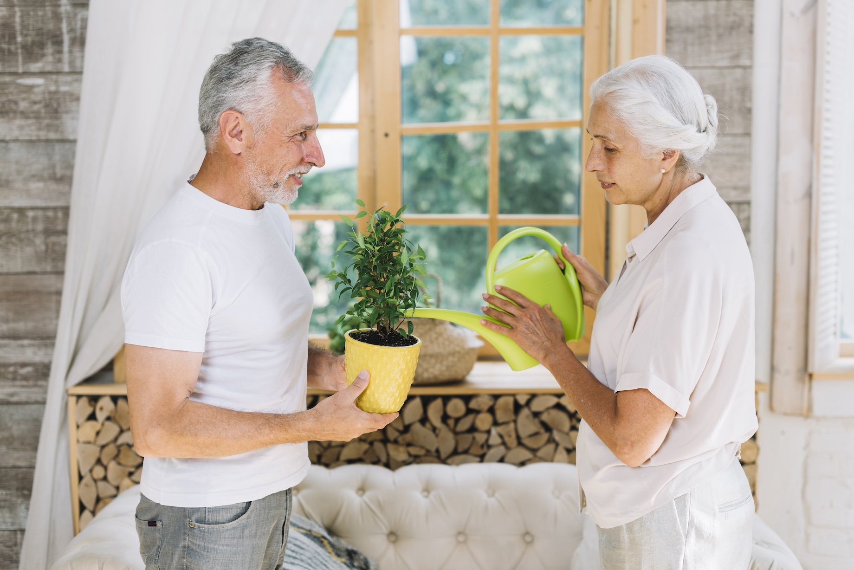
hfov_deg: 39.6
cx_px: 427
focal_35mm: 50
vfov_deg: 27.0
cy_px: 285
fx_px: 1186
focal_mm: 50
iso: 100
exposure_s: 1/160
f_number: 2.8
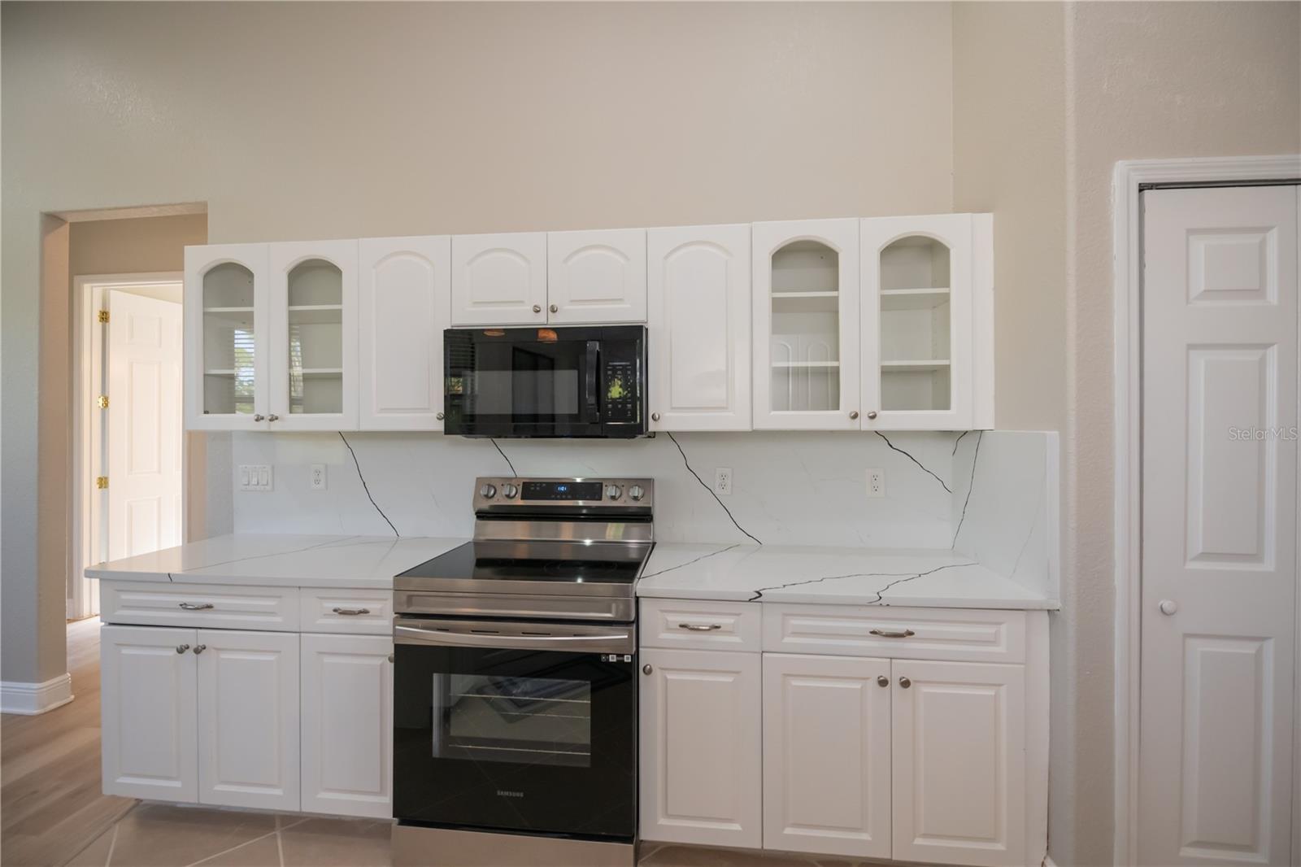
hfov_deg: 104.3
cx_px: 650
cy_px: 434
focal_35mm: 14
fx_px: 506
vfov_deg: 81.2
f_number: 3.5
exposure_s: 1/500
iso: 1250
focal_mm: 14
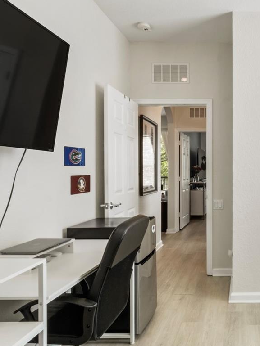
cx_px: 246
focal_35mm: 30
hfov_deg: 42.0
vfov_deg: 60.0
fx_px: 300
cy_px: 171
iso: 320
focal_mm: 10
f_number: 18
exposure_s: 1/50
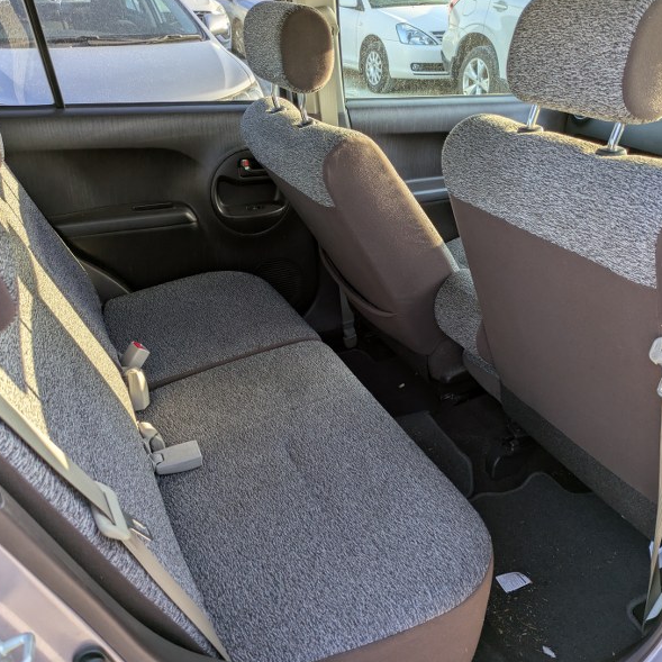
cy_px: 334
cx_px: 342
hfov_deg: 54.0
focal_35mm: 30
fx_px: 649
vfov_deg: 54.0
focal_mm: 5.43
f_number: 1.89
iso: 51
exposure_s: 1/252
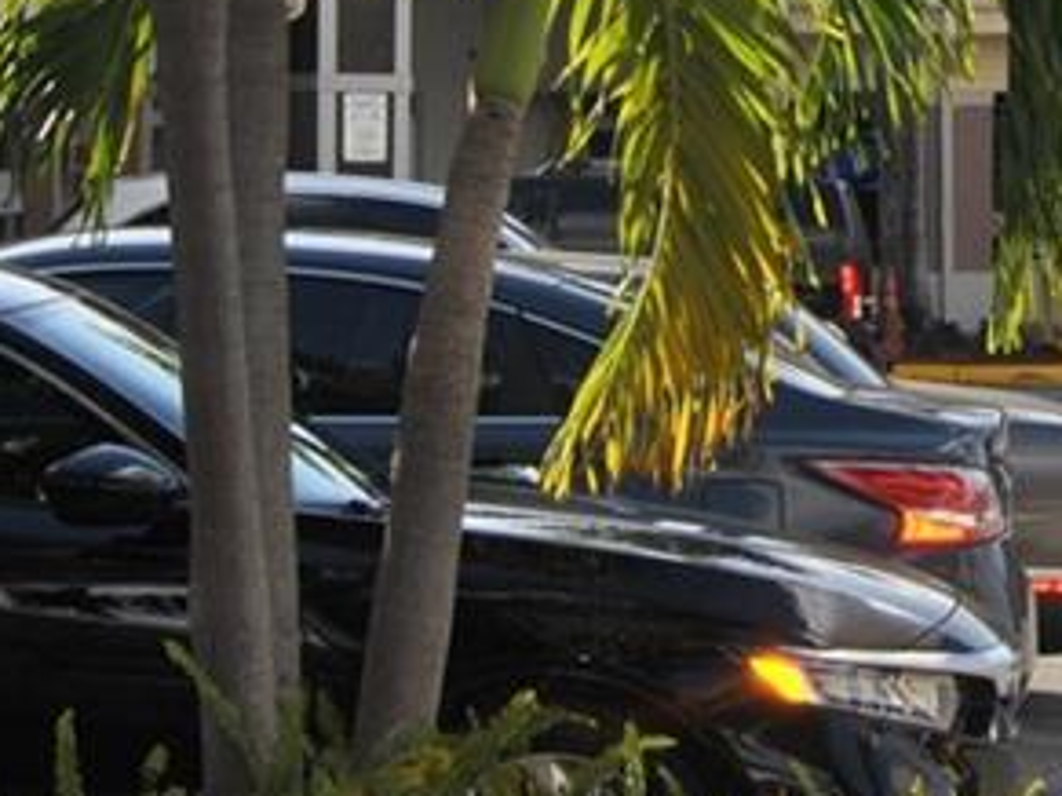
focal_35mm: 143
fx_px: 4385
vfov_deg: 10.2
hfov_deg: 13.7
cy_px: -88
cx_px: 974
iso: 100
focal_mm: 18
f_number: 9
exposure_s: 1/200
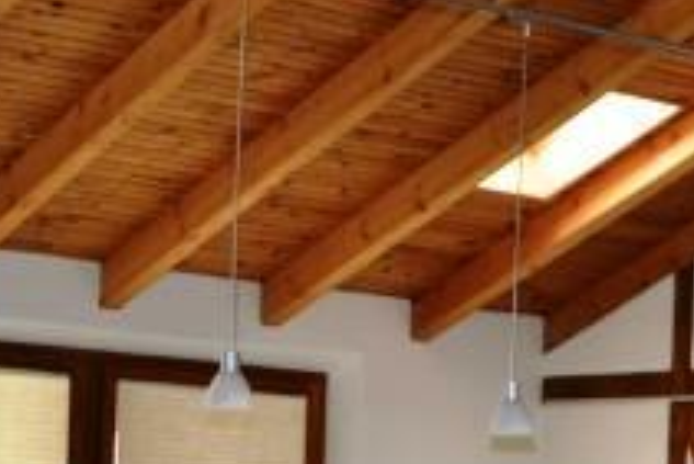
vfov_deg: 10.0
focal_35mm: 131
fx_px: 2527
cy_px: 791
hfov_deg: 15.2
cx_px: 763
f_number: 3.5
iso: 250
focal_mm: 18
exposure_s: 1/60
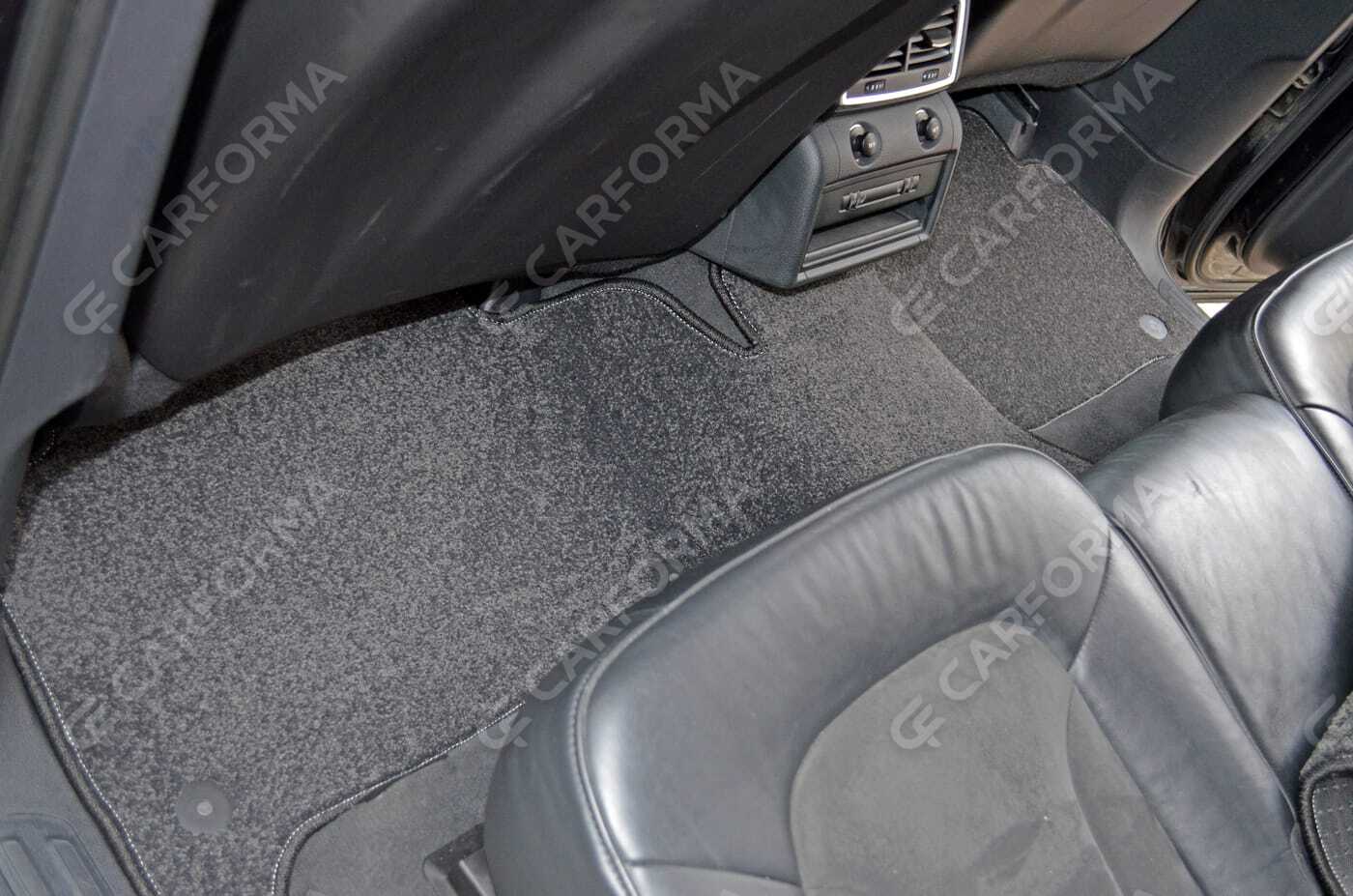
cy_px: 448
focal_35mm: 39
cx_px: 676
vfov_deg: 34.1
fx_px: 1463
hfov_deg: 49.6
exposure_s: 1/60
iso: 1100
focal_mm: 26
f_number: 4.2
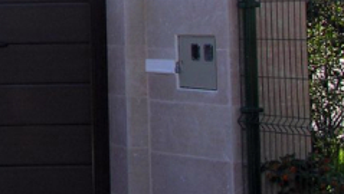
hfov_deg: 10.0
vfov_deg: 5.9
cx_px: -259
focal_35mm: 205
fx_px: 1872
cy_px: -116
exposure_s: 1/140
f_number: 5.5
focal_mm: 12.7
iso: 50
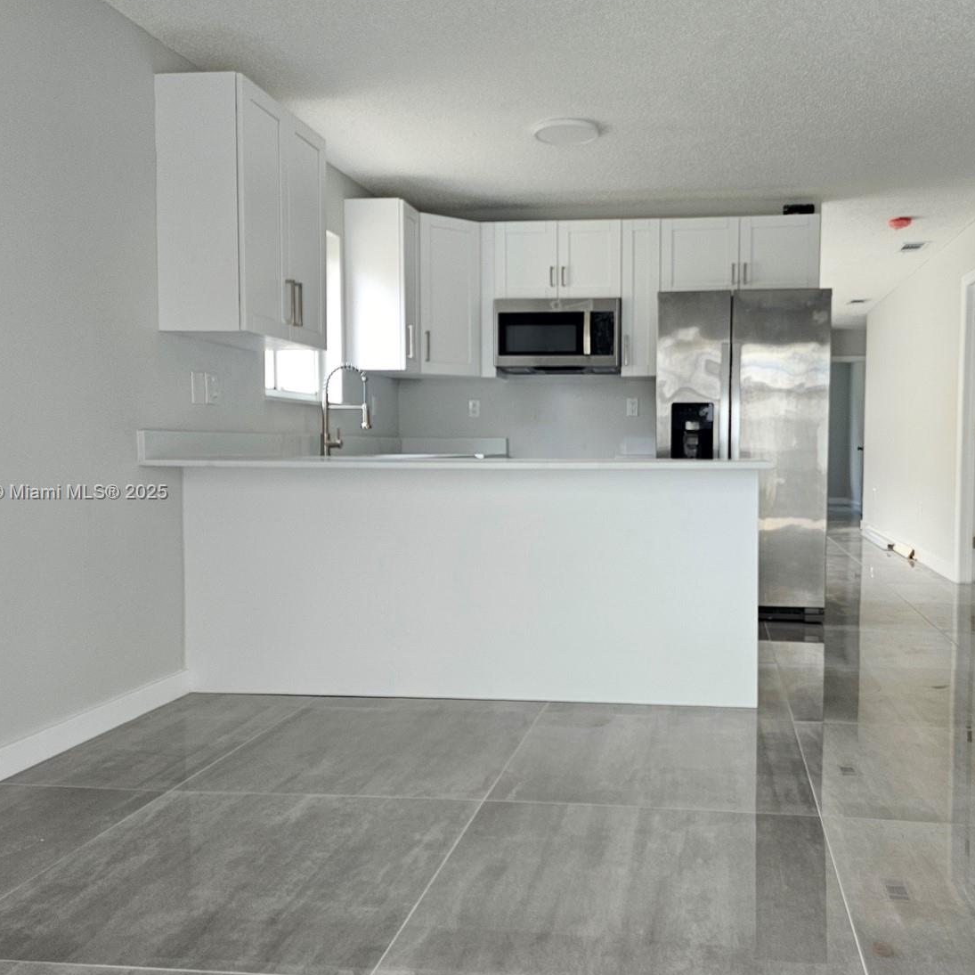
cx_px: 595
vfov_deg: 52.5
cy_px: 493
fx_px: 988
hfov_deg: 52.1
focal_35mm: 31
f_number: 1.8
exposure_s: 1/180
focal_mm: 5
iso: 80
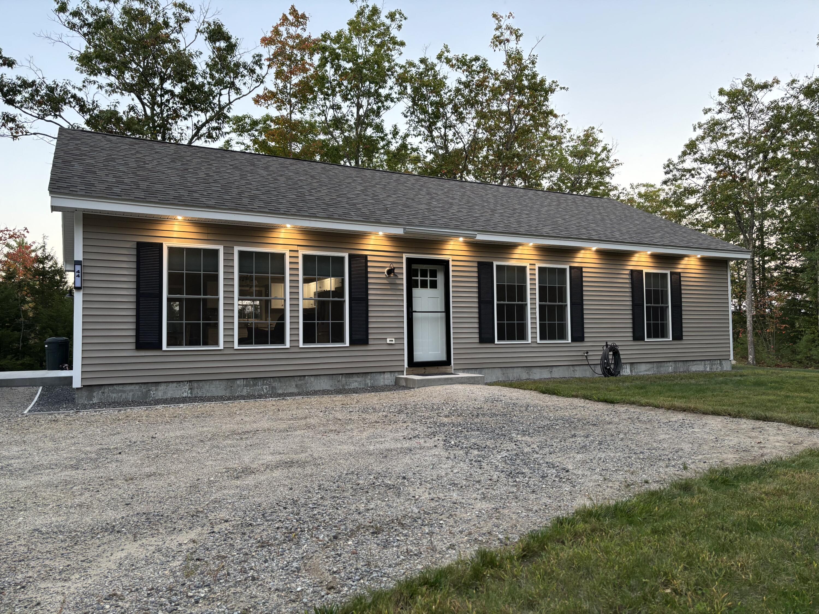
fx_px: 615
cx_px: 410
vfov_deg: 53.1
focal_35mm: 26
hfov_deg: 67.3
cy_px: 307
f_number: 1.6
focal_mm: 5.96
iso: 125
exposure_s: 1/60
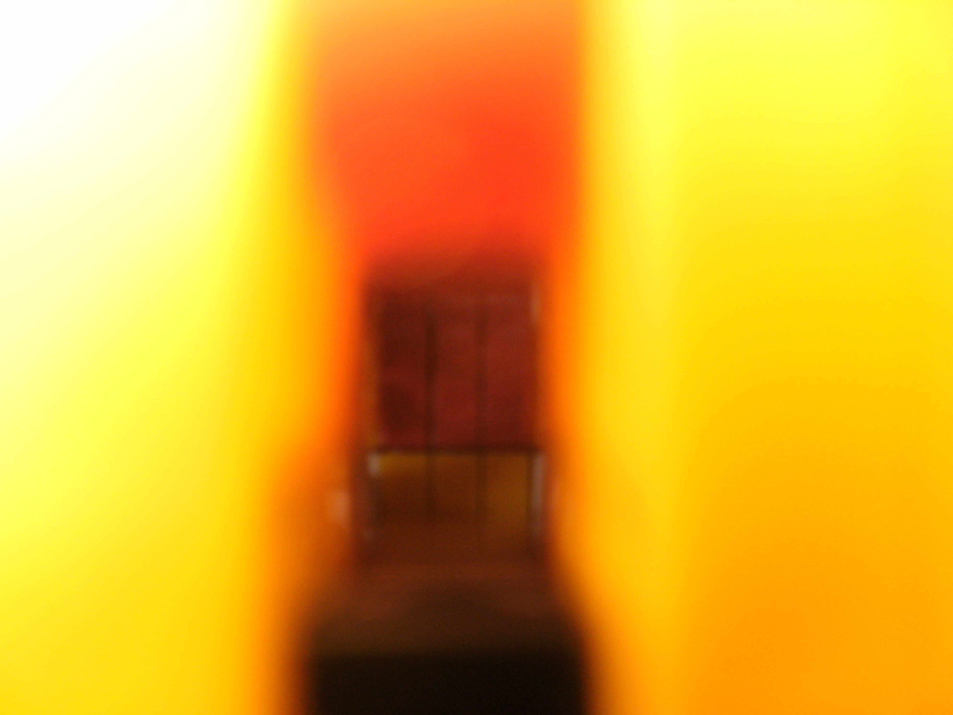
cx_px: 476
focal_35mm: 36
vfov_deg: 39.7
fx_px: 991
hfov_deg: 51.4
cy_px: 358
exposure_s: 1/30
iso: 125
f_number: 3.5
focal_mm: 6.3
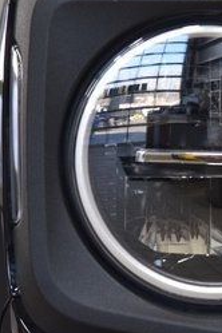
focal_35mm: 270
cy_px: 152
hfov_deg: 5.1
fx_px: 2497
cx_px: 207
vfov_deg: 7.6
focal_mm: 70
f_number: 7.1
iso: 1000
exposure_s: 1/30
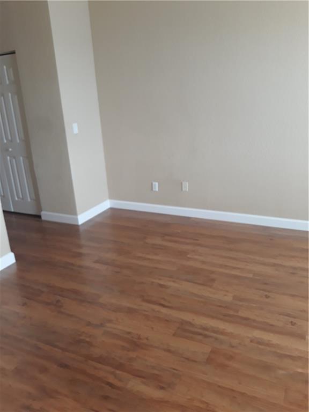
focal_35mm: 28
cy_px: 206
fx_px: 333
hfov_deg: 49.7
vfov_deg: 63.4
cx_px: 154
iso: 64
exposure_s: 1/40
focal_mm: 3.7
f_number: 1.7
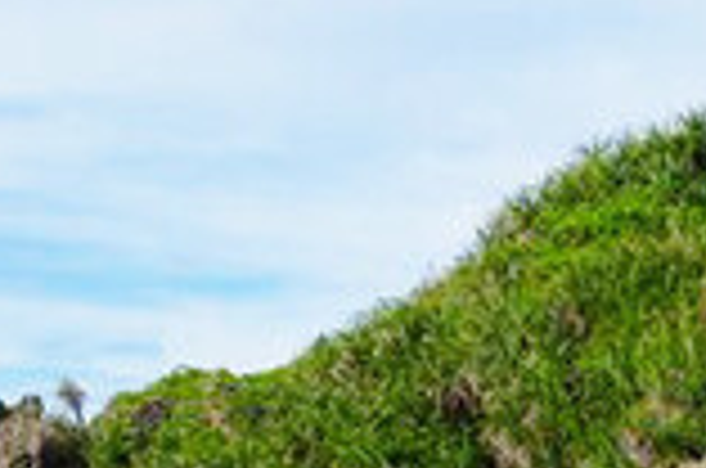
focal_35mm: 152
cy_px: 986
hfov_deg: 12.5
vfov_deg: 8.5
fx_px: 2975
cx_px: 1237
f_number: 8
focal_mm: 28
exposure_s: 1/250
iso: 160
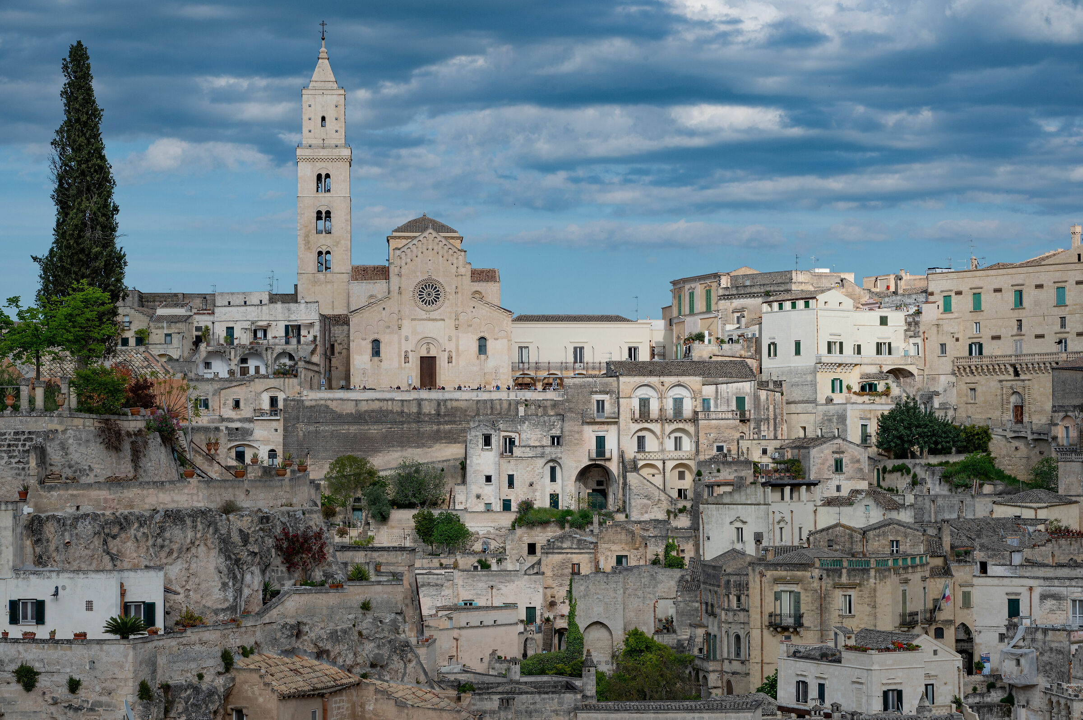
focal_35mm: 86
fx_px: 2585
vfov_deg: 15.9
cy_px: 360
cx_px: 542
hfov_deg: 23.7
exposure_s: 1/320
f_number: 14
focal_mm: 86
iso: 280
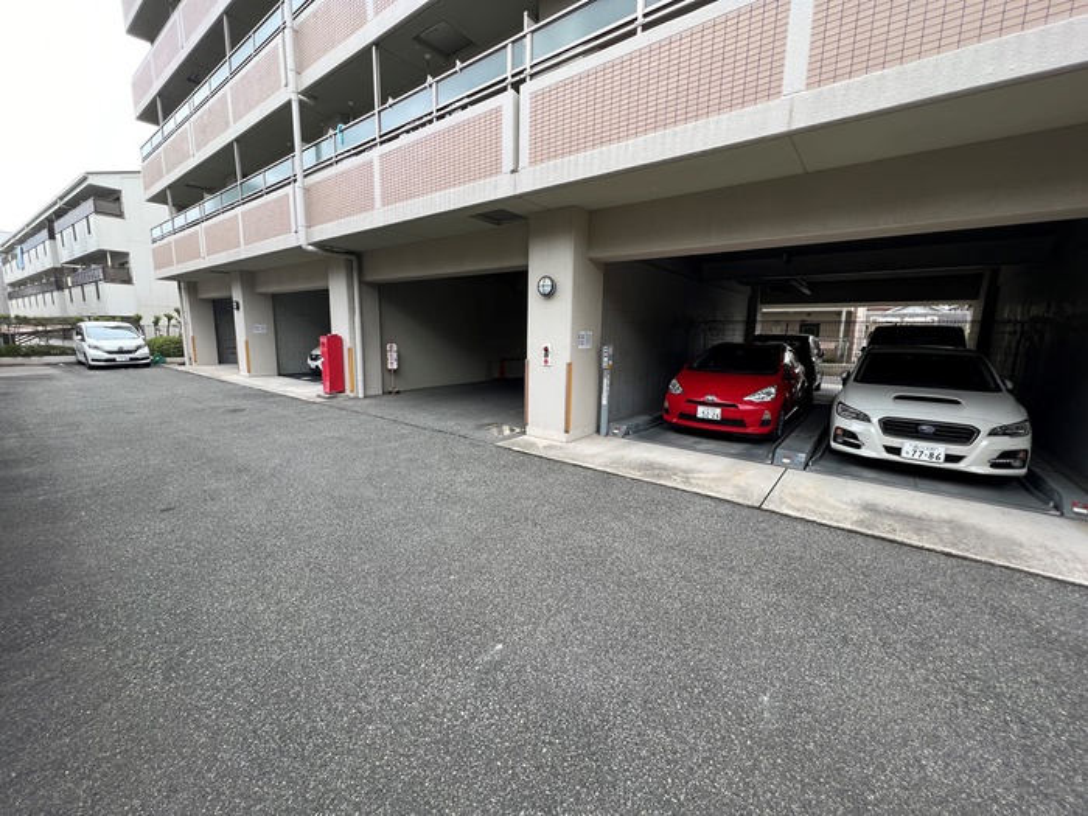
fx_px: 409
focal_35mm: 13
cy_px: 408
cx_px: 544
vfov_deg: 89.9
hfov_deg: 106.2
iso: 32
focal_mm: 1.57
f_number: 1.8
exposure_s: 1/172
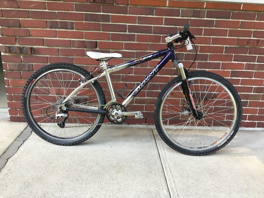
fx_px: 221
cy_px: 99
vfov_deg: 48.2
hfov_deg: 61.7
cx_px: 132
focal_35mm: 29
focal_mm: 4.15
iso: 40
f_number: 2.2
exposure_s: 1/120
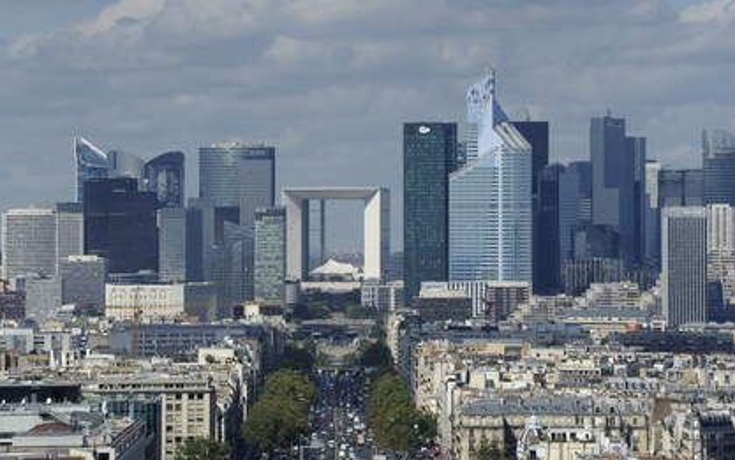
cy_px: 219
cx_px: 368
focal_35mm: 205
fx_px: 4108
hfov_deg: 10.2
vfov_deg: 6.4
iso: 200
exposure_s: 1/400
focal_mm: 200
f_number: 11
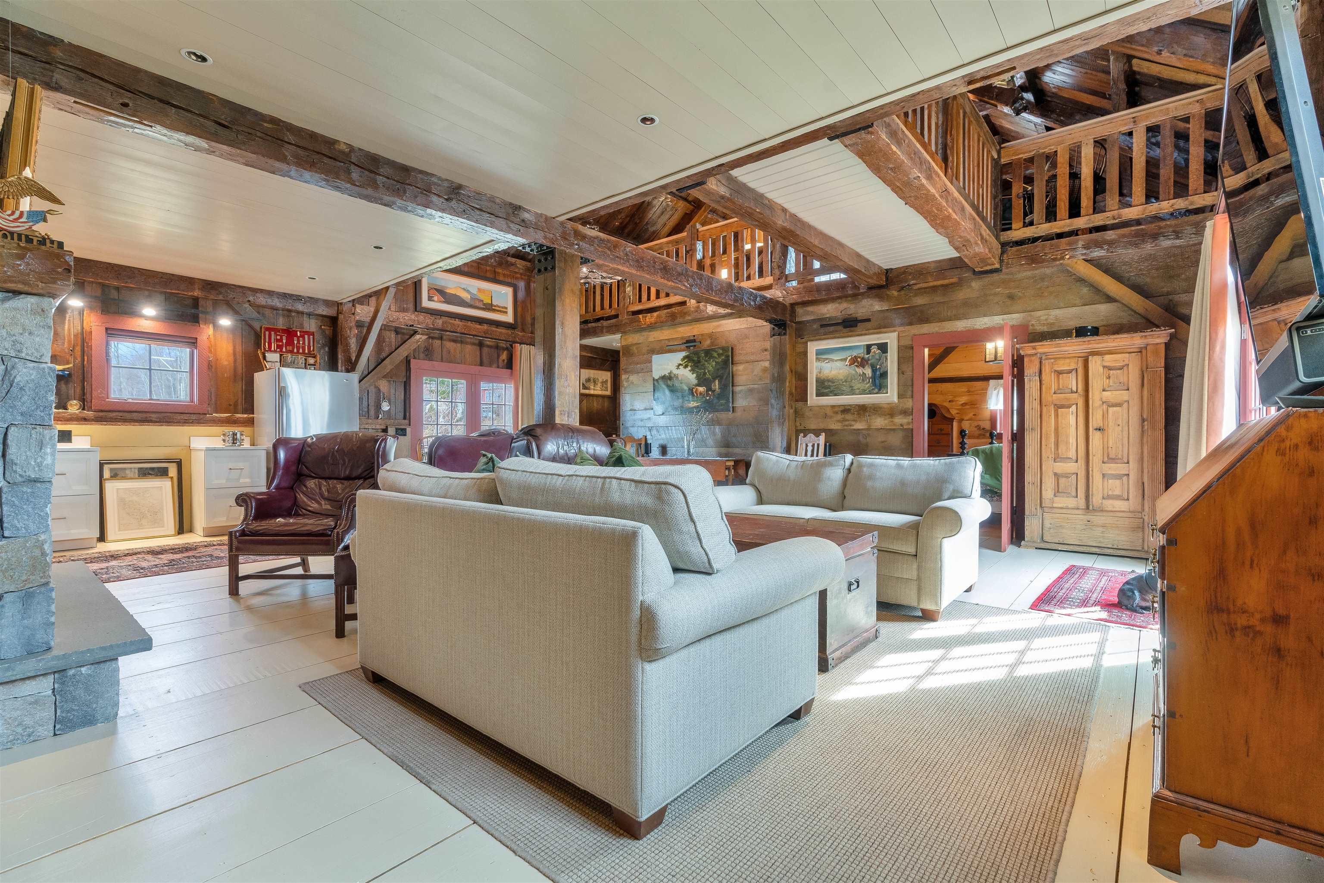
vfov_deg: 73.8
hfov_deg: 96.7
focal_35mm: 16
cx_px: 662
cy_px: 442
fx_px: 588
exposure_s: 1/15
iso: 800
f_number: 8
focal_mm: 16
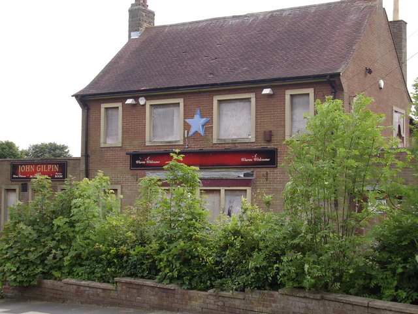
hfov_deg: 42.9
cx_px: 209
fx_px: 531
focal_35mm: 44
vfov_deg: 32.9
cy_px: 157
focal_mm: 8.4
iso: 71
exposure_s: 1/148
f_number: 4.8
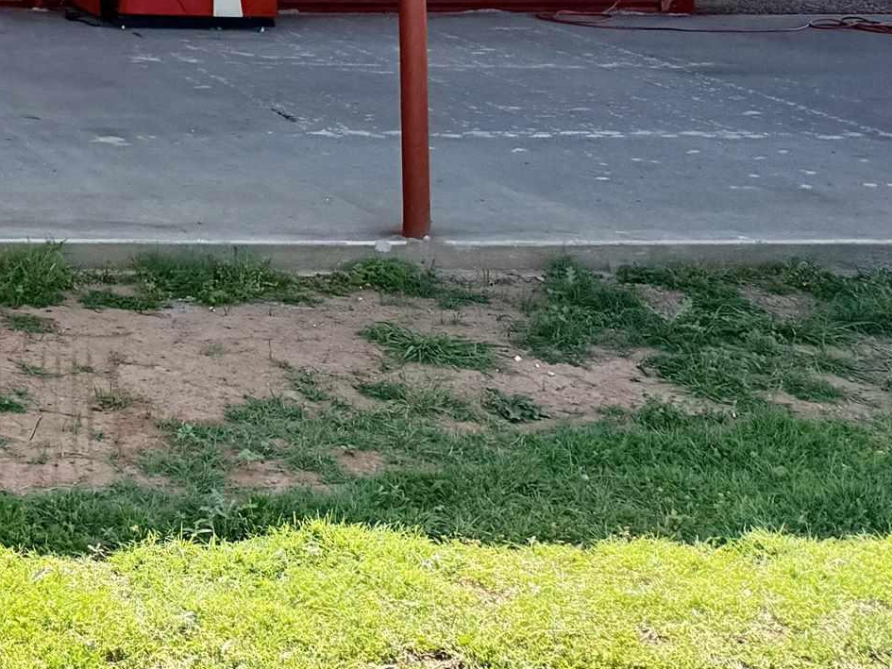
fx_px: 2010
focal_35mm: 78
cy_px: -366
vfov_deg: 16.9
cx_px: -350
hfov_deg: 21.8
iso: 100
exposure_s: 1/3759
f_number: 1.78
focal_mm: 6.76
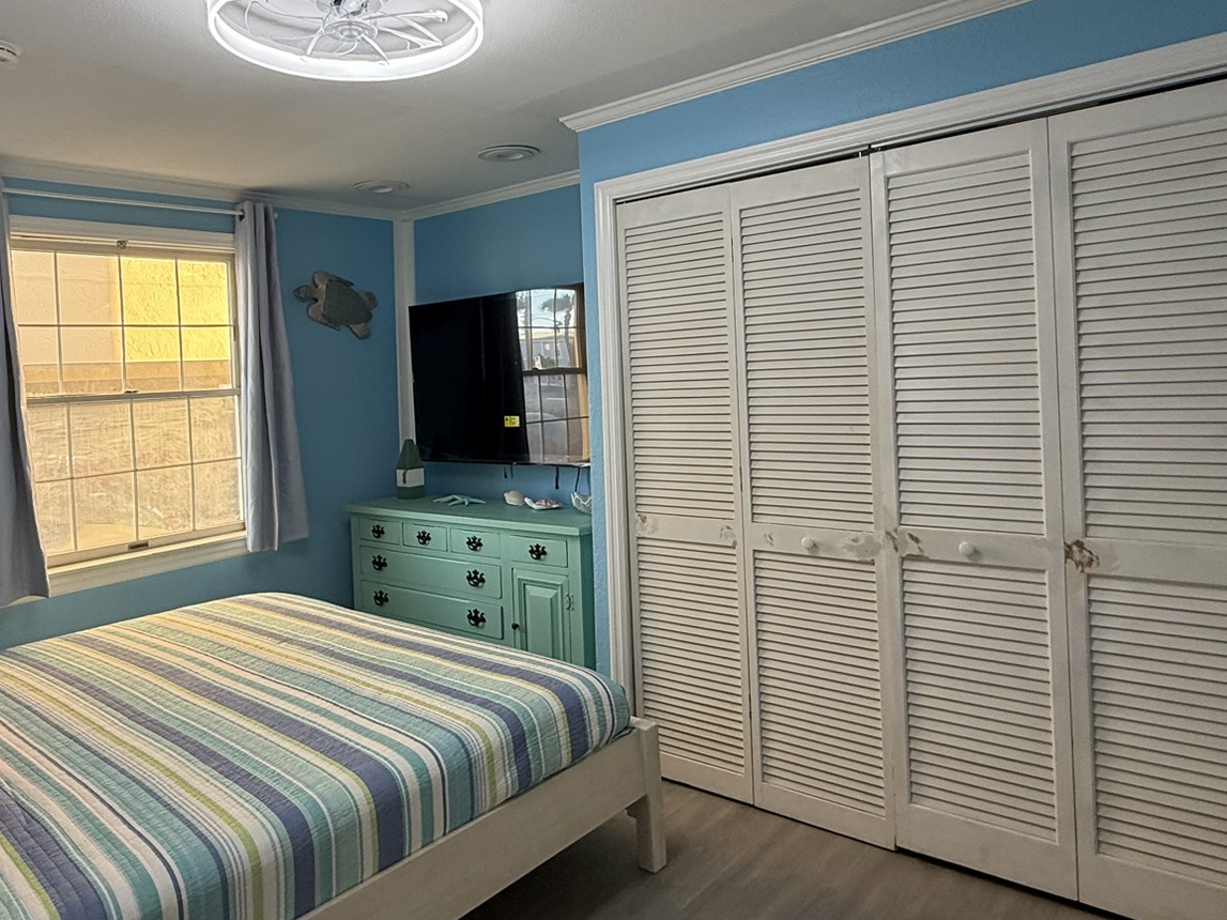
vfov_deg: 54.6
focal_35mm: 25
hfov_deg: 69.3
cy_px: 384
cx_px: 562
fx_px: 886
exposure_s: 1/99
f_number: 2.2
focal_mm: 2.22
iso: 80
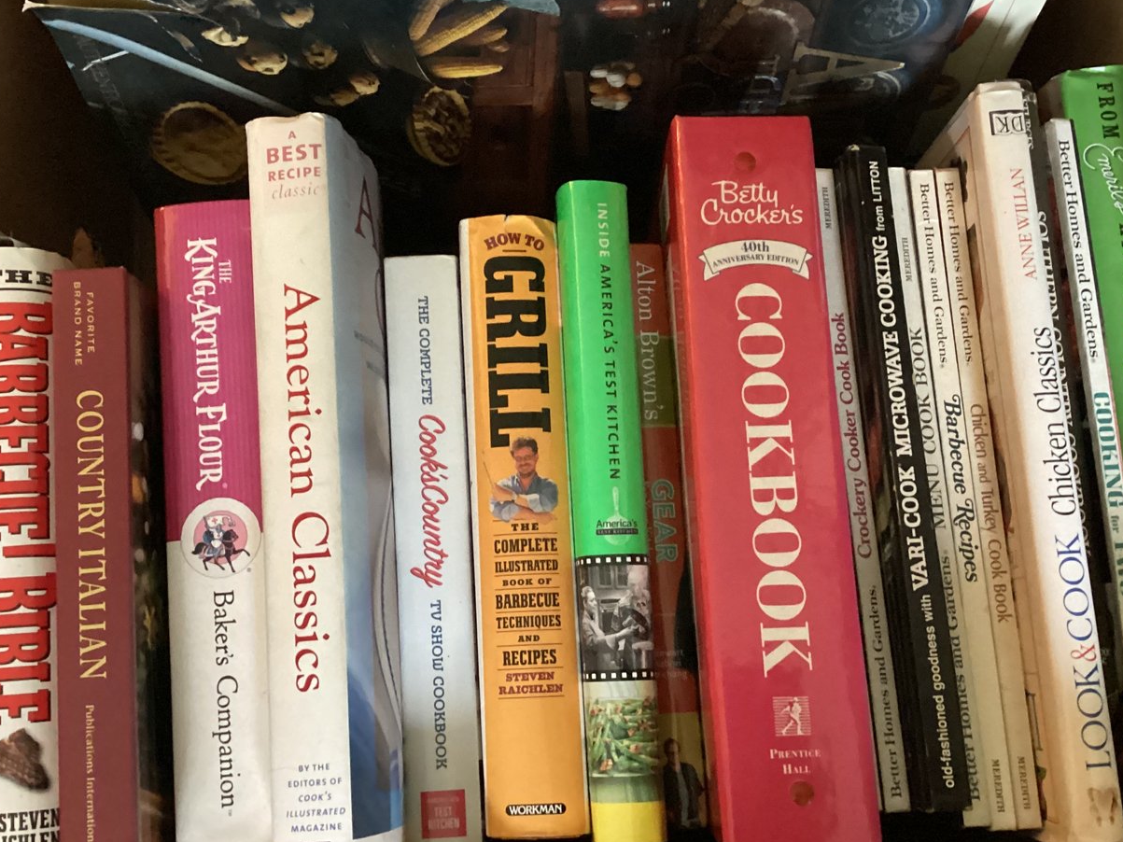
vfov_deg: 36.8
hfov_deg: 47.9
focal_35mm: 39
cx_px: 558
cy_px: 389
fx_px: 1265
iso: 640
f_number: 2.4
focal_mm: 3.3
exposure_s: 1/24
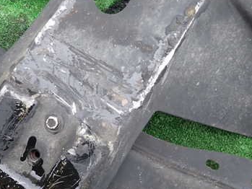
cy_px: 84
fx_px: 313
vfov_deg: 33.6
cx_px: 81
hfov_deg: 43.1
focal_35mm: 43
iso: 100
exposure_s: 1/100
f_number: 2
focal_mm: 4.5
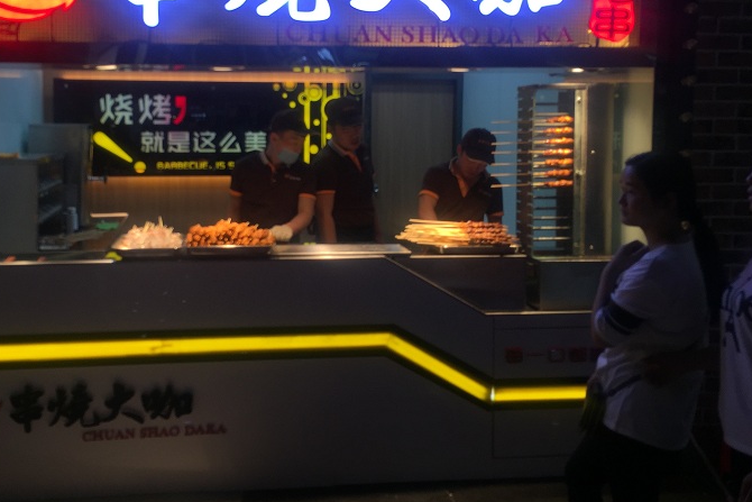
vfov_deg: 36.7
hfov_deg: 52.8
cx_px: 306
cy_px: 193
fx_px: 752
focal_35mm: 36
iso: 32
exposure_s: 1/100
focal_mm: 4.15
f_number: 2.2
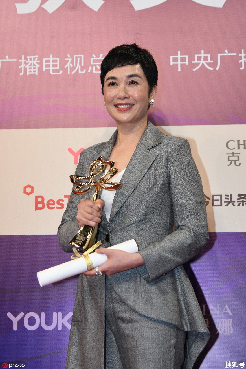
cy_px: 184
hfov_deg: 17.5
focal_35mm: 78
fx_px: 799
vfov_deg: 26.0
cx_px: 123
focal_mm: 52
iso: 640
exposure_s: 1/250
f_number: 4
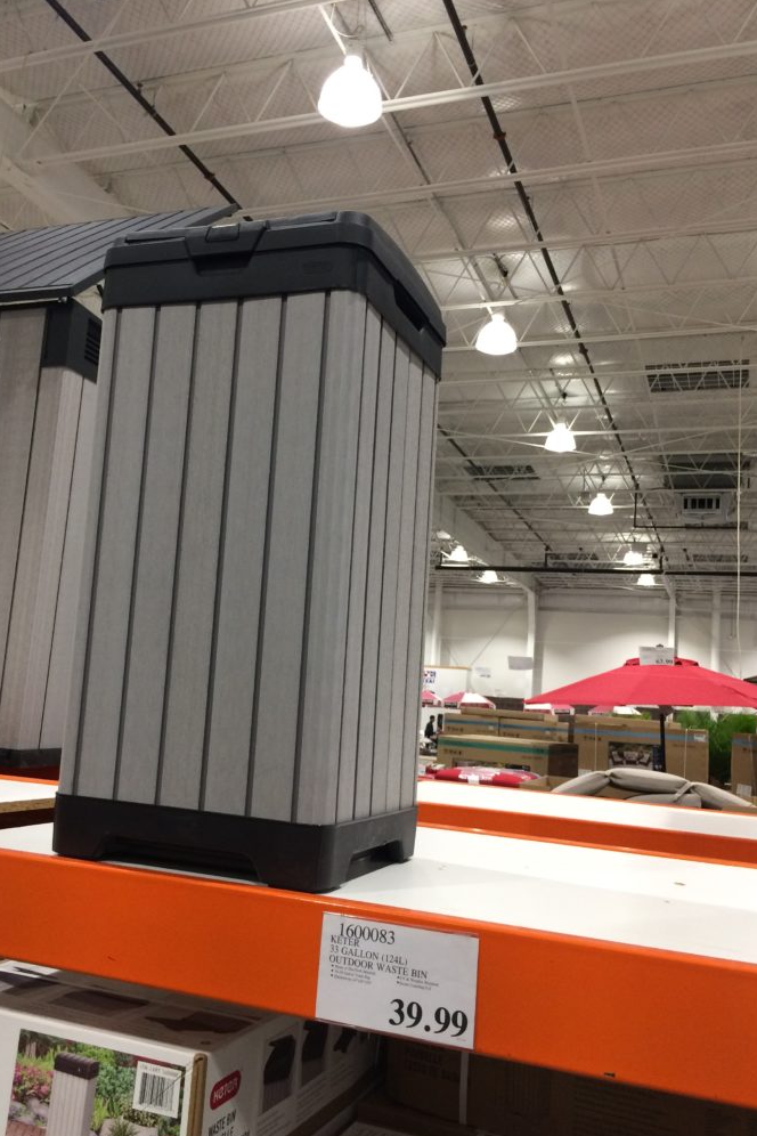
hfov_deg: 42.3
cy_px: 560
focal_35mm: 31
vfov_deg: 60.3
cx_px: 340
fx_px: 978
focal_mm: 4.15
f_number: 2.2
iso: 64
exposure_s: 1/33
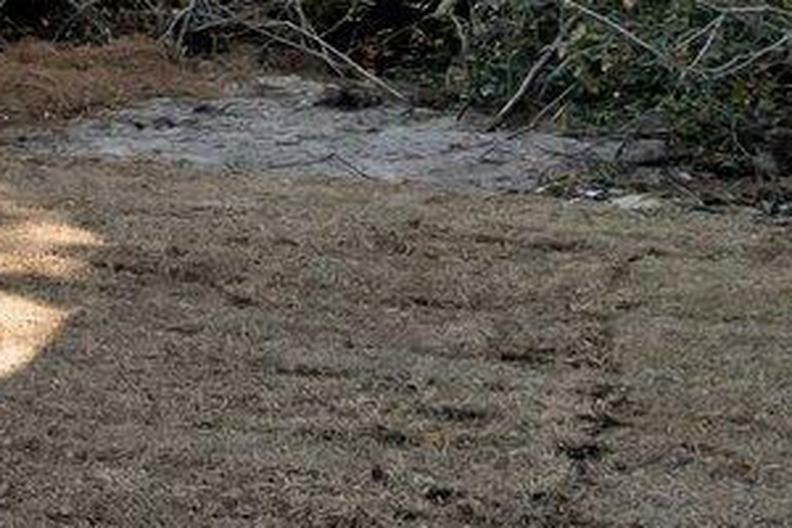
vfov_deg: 11.2
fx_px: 2552
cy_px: -358
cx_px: -1851
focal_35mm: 116
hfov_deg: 10.1
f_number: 5
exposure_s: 1/1000
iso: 200
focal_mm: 17
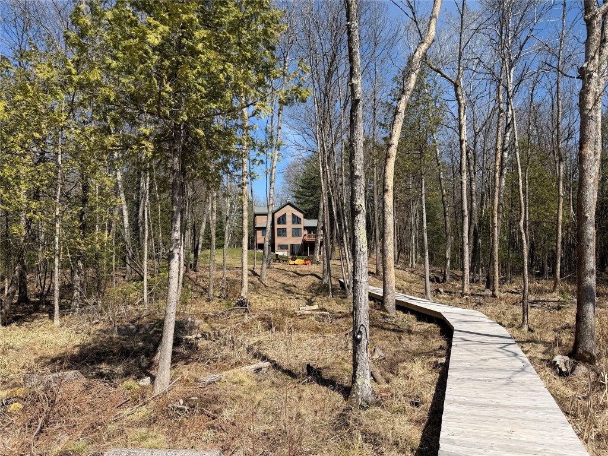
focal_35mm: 24
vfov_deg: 56.8
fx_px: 422
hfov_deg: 71.6
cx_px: 304
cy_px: 228
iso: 80
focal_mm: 6.76
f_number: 1.78
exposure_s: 1/3953
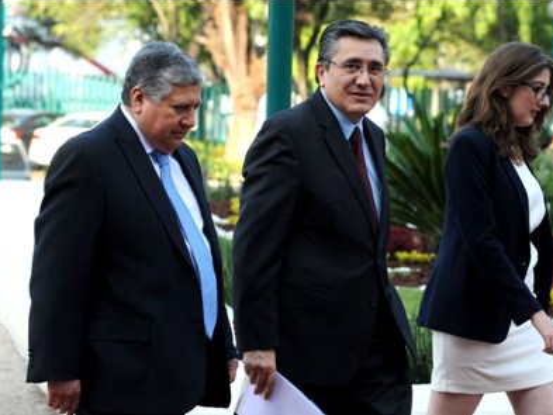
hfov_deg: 15.5
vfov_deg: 11.7
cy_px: 207
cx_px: 304
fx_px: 2029
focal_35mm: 127
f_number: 7.1
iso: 640
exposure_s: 1/500
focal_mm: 116
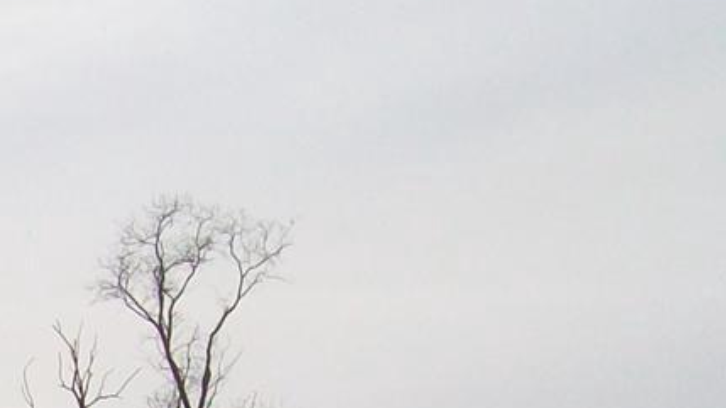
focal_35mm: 177
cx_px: -543
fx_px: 3406
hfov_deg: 11.4
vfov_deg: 6.3
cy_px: 1192
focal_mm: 6.1
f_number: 4.9
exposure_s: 1/1280
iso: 64
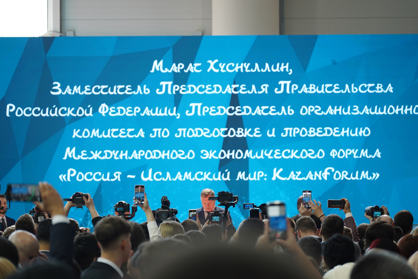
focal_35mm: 186
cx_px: 209
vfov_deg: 7.4
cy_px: 140
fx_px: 2160
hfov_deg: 11.1
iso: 800
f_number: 6.3
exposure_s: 1/160
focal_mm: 186
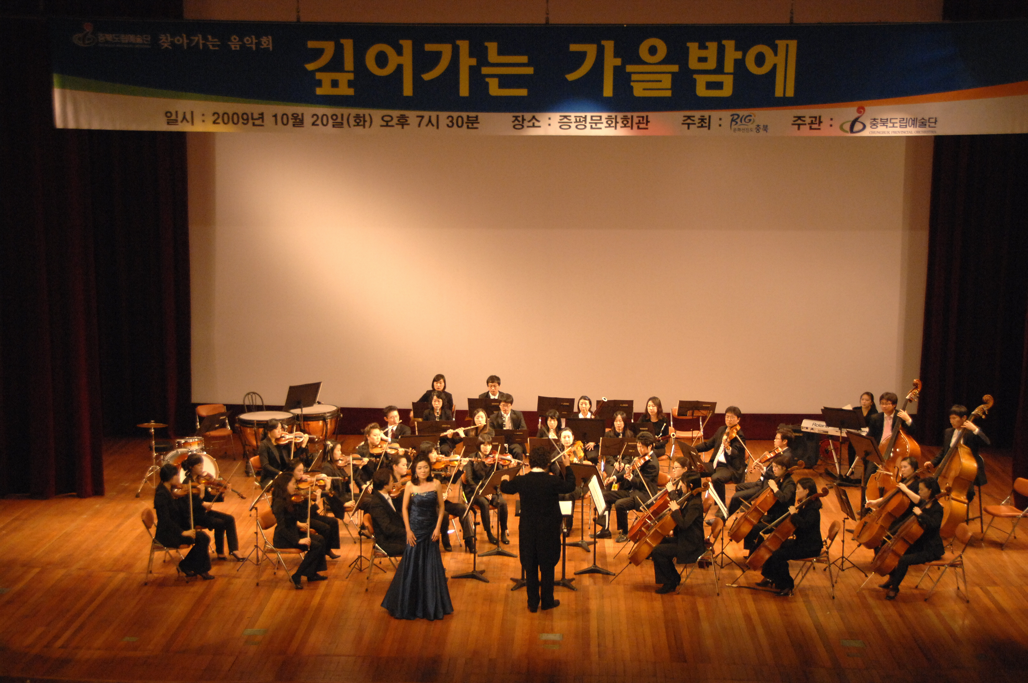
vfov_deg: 25.0
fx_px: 1540
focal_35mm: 54
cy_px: 342
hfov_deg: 36.9
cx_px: 514
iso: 800
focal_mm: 36
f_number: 4.2
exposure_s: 1/80
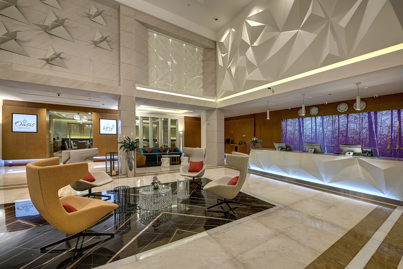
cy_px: 134
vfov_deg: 81.3
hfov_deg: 104.2
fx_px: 157
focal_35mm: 14
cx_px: 202
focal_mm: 14
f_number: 8
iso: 100
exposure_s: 1/3.33
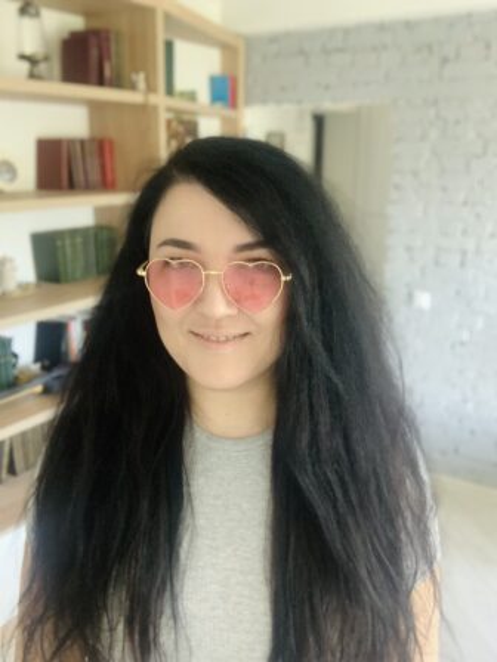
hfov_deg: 44.2
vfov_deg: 56.8
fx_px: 613
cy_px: 331
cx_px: 248
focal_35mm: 32
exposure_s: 1/30
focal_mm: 2.87
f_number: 2.2
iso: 250
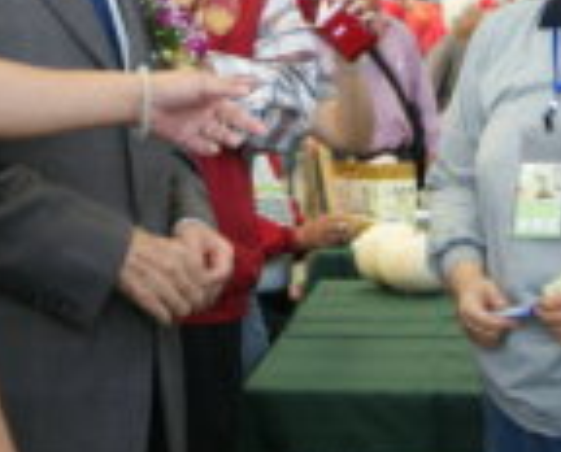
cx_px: 193
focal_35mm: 137
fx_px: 2286
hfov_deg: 14.0
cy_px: 27
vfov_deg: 11.2
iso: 400
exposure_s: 1/60
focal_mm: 35
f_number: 5
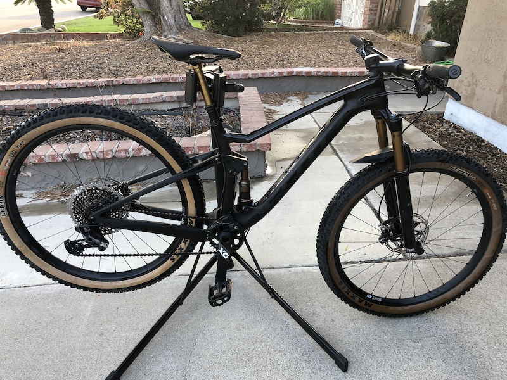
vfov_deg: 49.7
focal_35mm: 28
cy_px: 190
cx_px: 254
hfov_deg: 63.4
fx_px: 410
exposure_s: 1/120
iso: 40
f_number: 1.8
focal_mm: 4
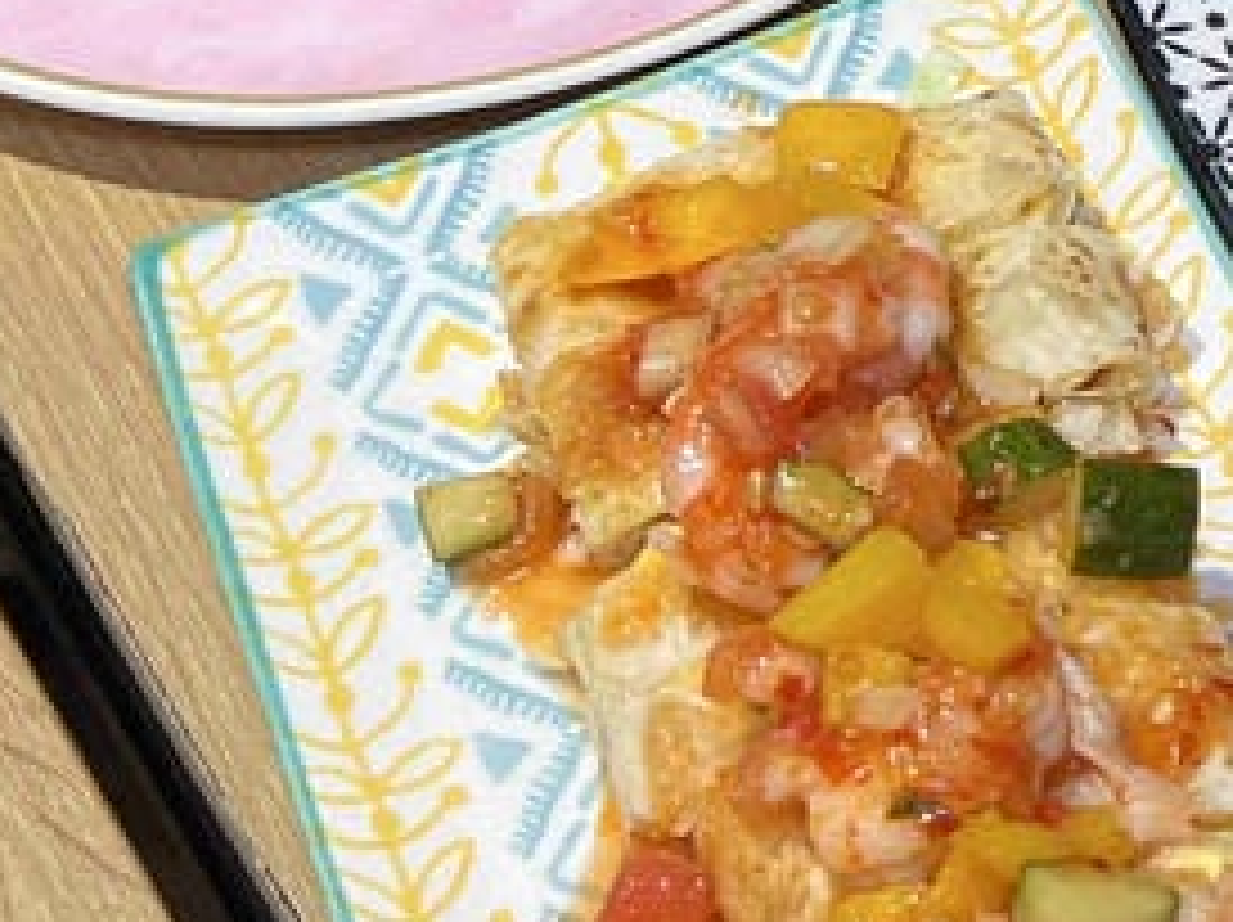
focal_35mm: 114
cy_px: -342
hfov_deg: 15.7
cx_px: 1926
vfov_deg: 12.5
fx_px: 4057
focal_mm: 5.7
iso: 50
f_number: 1.5
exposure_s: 1/120
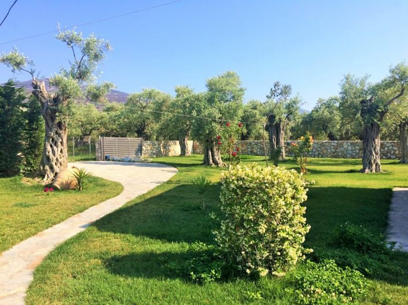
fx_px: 342
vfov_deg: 48.2
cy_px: 152
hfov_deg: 61.7
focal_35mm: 29
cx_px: 204
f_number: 2.2
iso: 32
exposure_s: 1/1520
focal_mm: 4.15
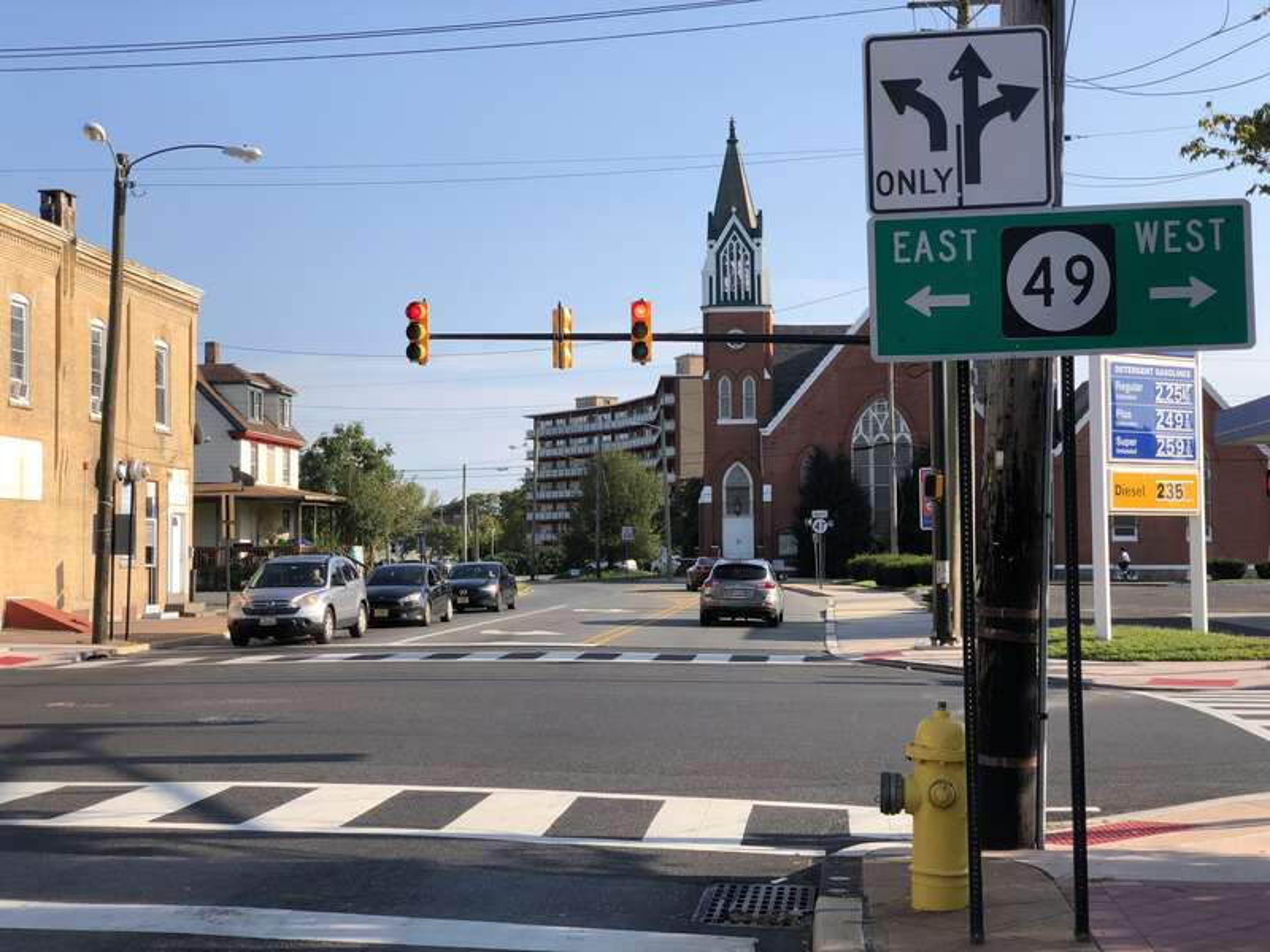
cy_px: 476
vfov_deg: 28.0
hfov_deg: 36.8
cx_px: 635
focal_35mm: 52
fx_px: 1908
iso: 16
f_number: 2.4
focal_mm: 6
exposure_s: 1/810
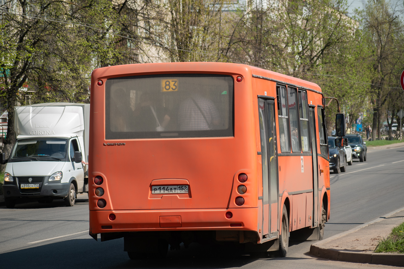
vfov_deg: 9.0
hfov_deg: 13.4
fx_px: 1717
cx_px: 202
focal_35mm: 153
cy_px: 134
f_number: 5.6
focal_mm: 102
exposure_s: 1/500
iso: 100
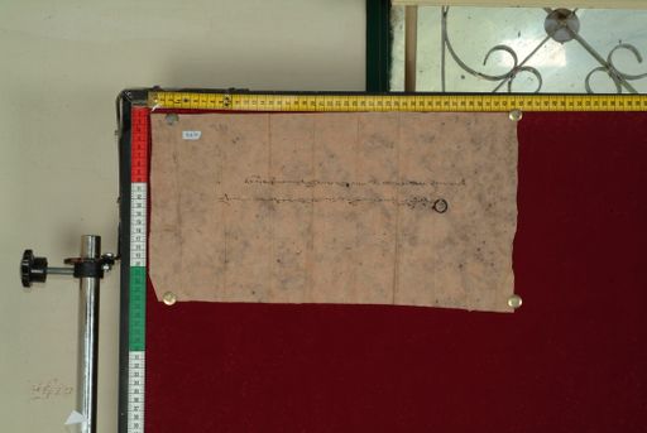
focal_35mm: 88
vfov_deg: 15.5
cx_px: 324
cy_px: 216
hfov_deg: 23.0
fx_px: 1593
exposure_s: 1/20
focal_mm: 59
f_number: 13
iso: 160
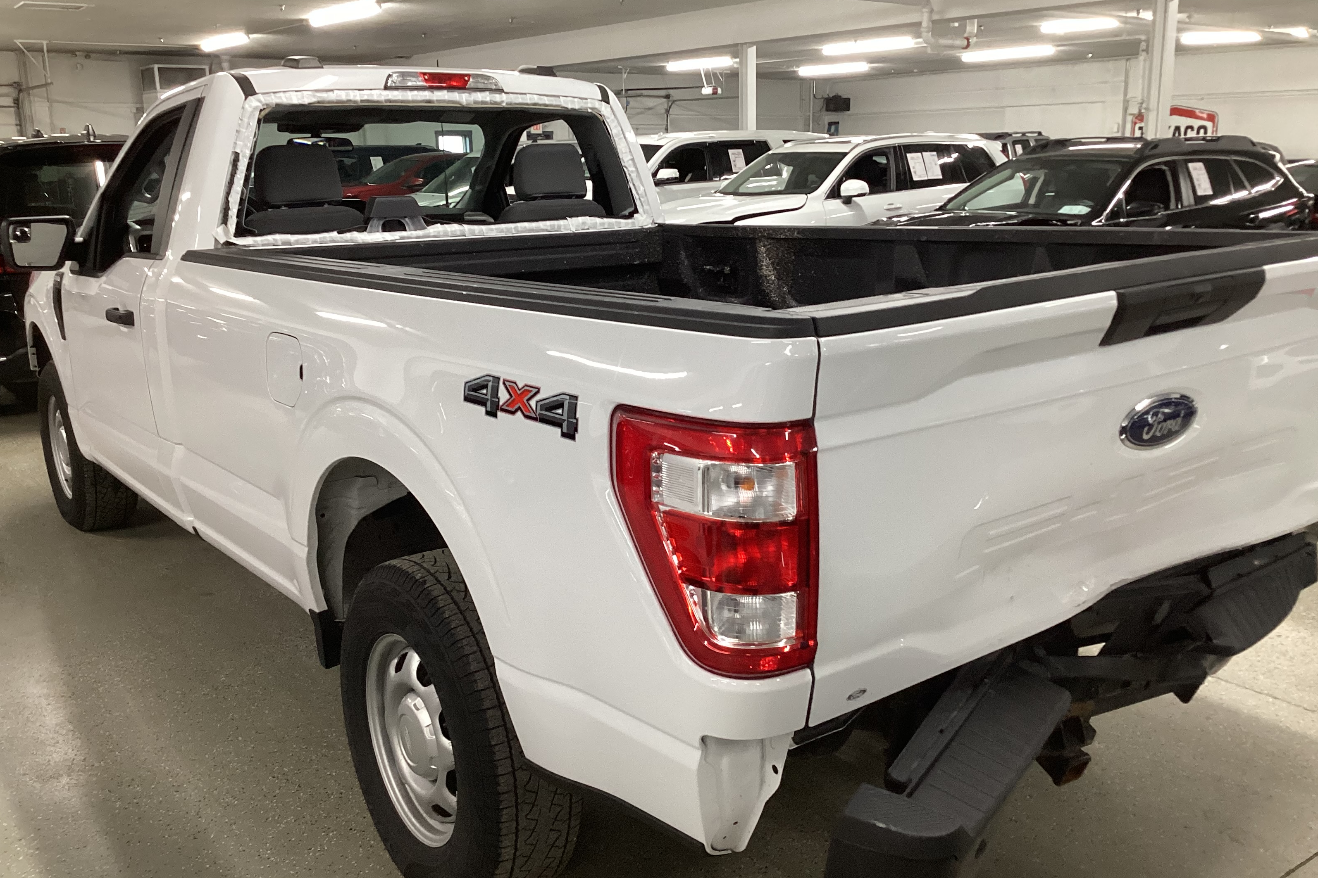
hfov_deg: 57.2
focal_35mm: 33
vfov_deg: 40.0
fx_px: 1208
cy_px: 447
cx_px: 666
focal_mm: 3.3
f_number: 2.4
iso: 200
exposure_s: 1/50
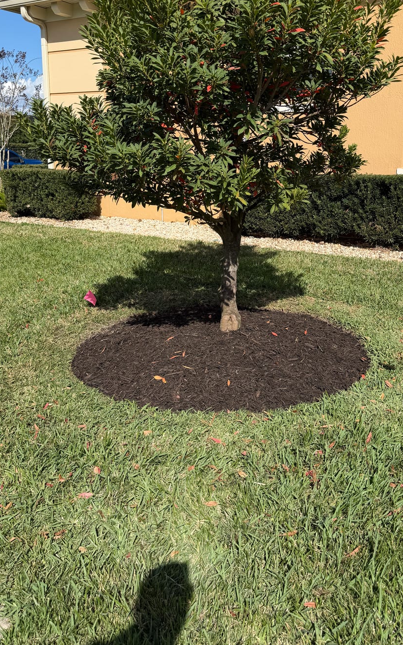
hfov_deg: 40.6
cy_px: 276
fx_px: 545
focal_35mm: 31
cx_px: 222
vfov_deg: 61.0
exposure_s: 1/4405
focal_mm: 6.76
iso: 80
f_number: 1.78
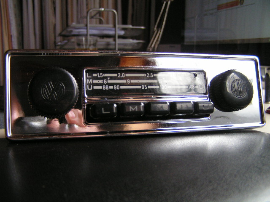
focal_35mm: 38
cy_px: 101
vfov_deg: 37.7
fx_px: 296
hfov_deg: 49.0
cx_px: 135
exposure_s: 1/50
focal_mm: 6.3
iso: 100
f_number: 2.8
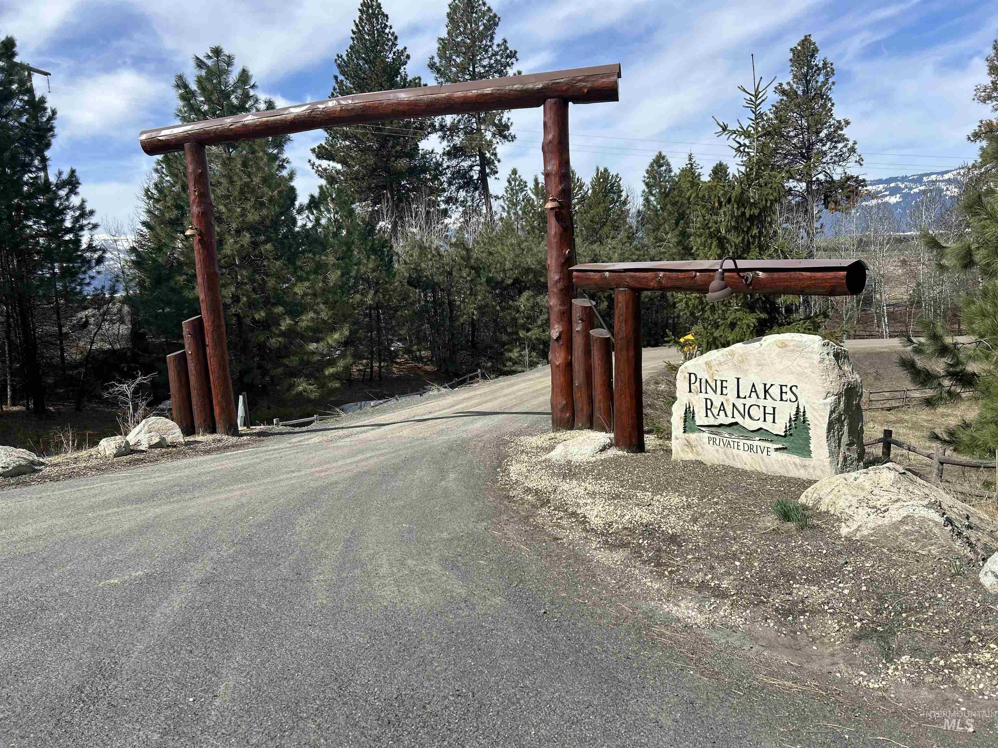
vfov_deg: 53.1
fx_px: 750
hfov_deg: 67.3
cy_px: 374
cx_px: 499
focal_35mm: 26
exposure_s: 1/3968
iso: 50
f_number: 1.5
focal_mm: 5.7
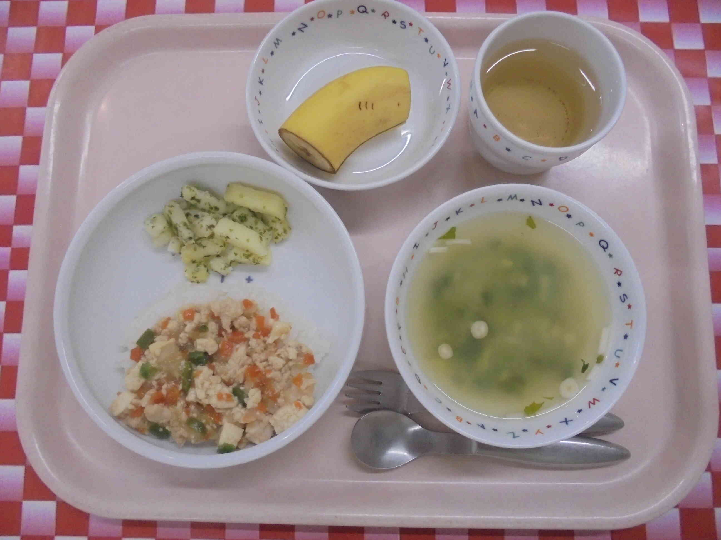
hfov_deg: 67.3
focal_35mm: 26
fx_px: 542
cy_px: 270
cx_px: 360
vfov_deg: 53.1
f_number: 3.5
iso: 500
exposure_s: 1/125
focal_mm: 4.6
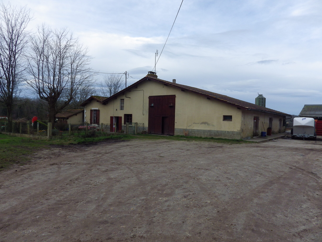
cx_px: 159
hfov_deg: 73.9
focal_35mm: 23
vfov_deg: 58.9
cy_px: 121
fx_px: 214
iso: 100
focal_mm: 4
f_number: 3.1
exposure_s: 1/800
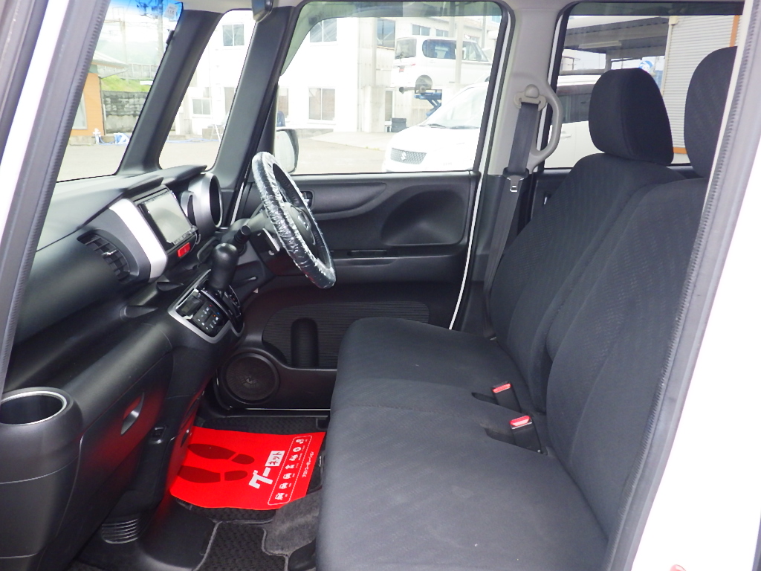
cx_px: 380
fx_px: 616
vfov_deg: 49.7
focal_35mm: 28
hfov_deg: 63.4
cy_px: 286
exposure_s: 1/200
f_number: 4.2
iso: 250
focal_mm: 5
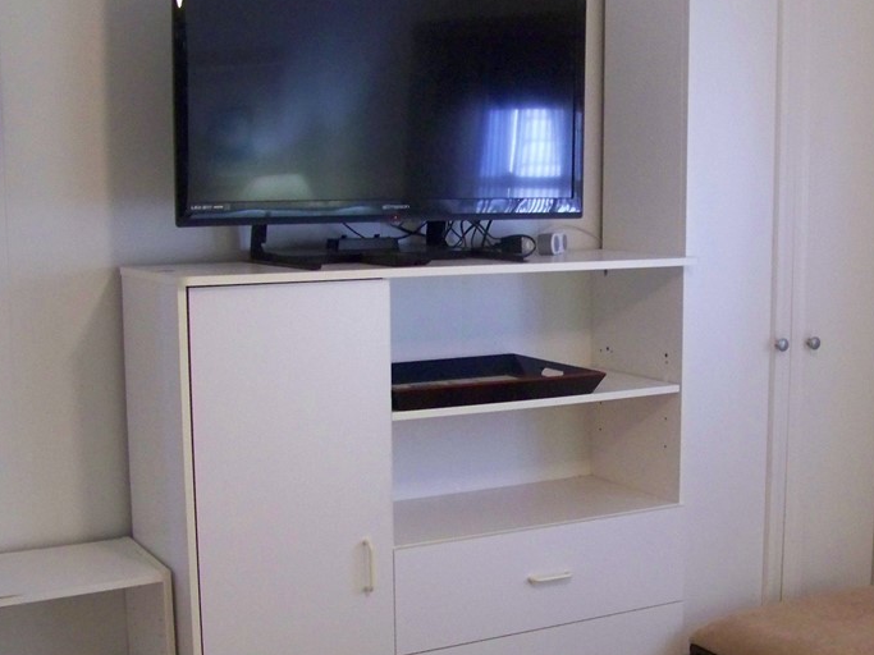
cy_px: 400
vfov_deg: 27.0
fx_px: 1363
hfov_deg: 35.4
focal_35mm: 54
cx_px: 523
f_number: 2.8
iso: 400
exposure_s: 1/25
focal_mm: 5.85
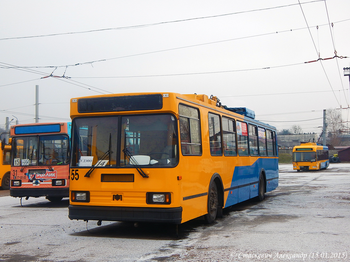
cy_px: 131
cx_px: 175
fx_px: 485
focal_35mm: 48
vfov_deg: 30.3
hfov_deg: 39.7
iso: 125
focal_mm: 8.6
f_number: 3.7
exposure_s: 1/200
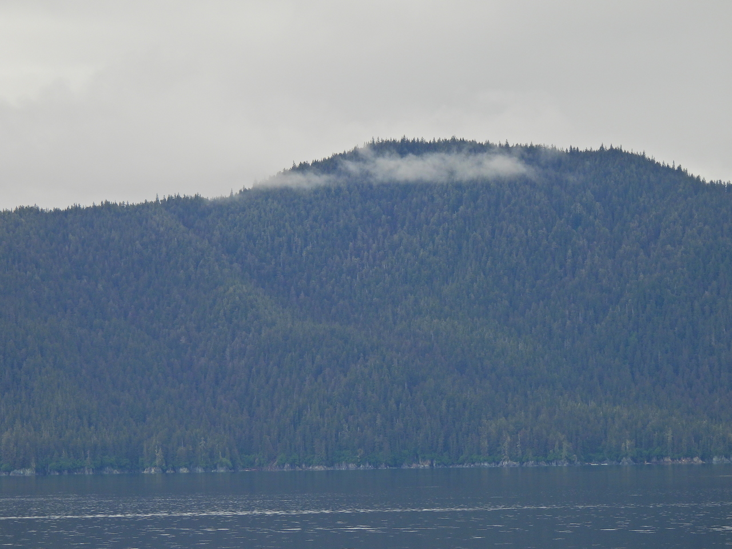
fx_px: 4229
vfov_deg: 7.4
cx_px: 366
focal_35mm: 200
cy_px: 274
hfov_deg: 9.9
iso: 100
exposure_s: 1/400
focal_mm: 35.7
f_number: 4.5
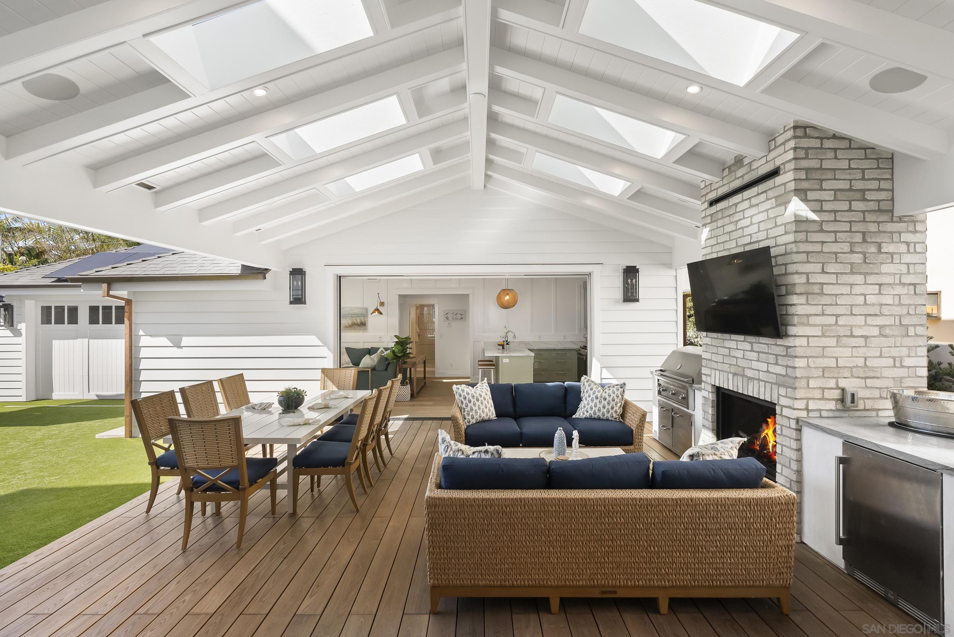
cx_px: 477
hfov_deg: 96.7
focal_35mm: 16
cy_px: 318
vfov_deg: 73.8
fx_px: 424
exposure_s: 1/160
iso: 500
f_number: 8
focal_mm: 16
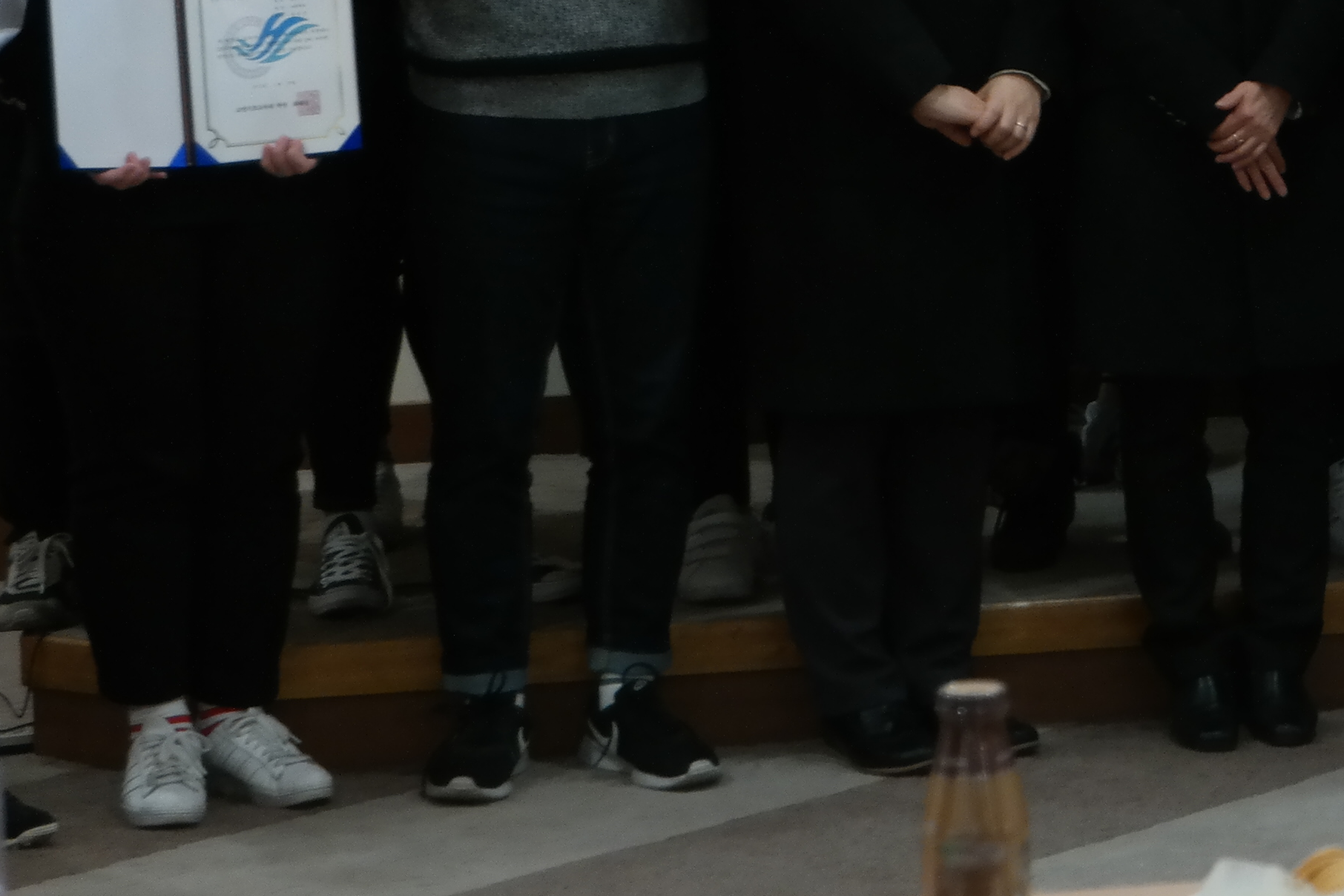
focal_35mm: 157
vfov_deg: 8.6
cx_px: 1682
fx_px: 5861
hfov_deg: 12.7
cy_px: -204
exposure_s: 1/30
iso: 800
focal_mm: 34
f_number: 5
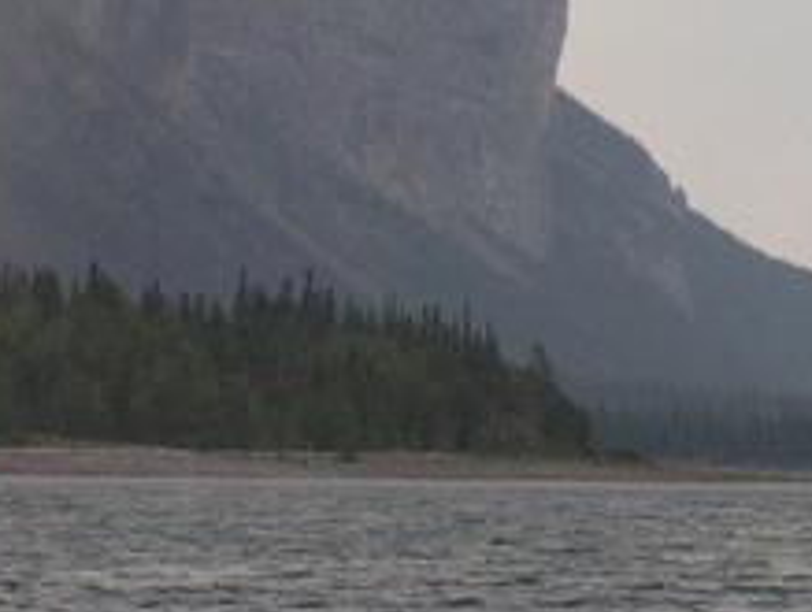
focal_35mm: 450
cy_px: 20
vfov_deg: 3.3
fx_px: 10573
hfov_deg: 4.4
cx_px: 1072
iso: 200
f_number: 6.8
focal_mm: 35.9
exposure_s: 1/219
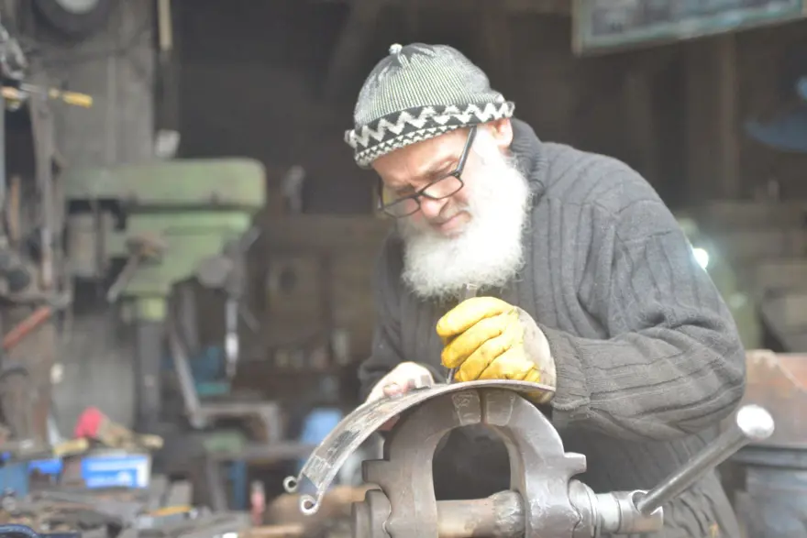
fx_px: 942
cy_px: 269
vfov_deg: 31.9
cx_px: 404
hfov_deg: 46.4
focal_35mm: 42
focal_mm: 42
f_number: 2.8
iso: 3200
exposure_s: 1/250
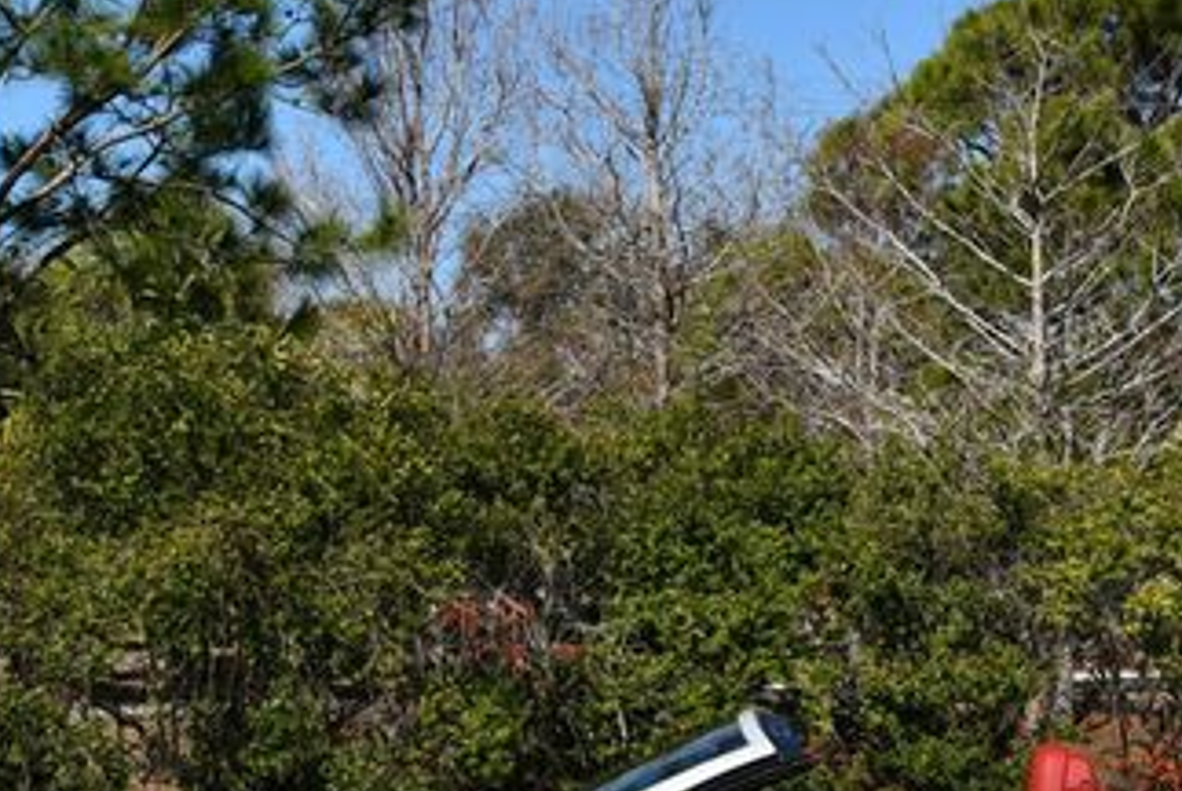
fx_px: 3648
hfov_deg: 18.3
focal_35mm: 111
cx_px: 831
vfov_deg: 12.3
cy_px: 725
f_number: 9
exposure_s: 1/320
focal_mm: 28
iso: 100
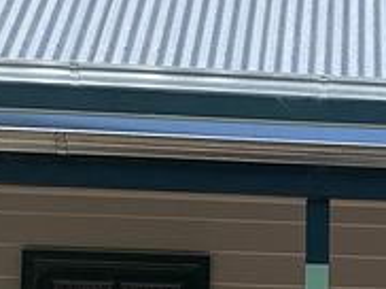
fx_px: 1837
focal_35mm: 165
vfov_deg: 8.6
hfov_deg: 11.4
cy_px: 525
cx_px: 599
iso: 25
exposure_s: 1/1282
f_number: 1.8
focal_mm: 4.25
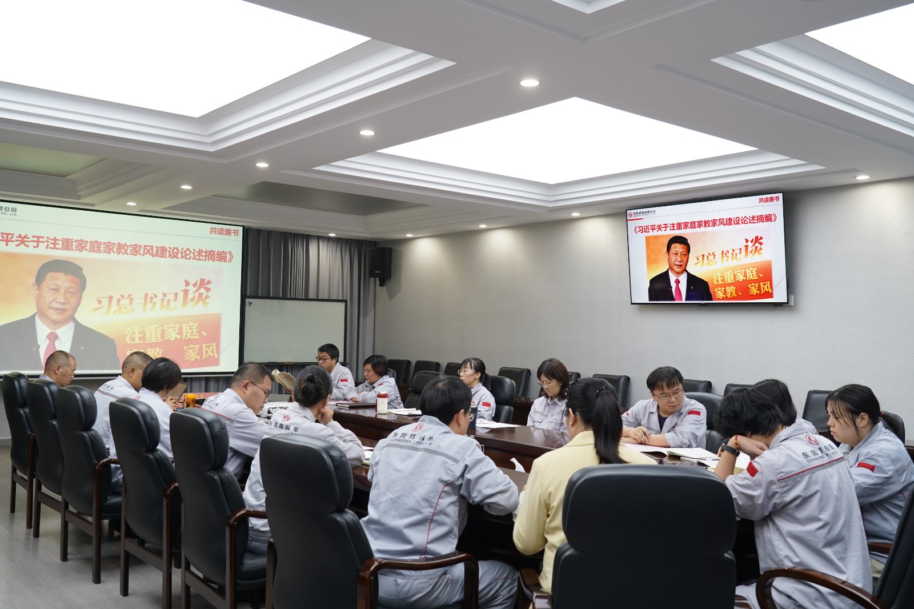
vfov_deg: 42.3
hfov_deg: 60.3
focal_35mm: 31
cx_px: 457
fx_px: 787
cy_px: 304
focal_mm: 31
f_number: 5.6
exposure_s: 1/50
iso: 800
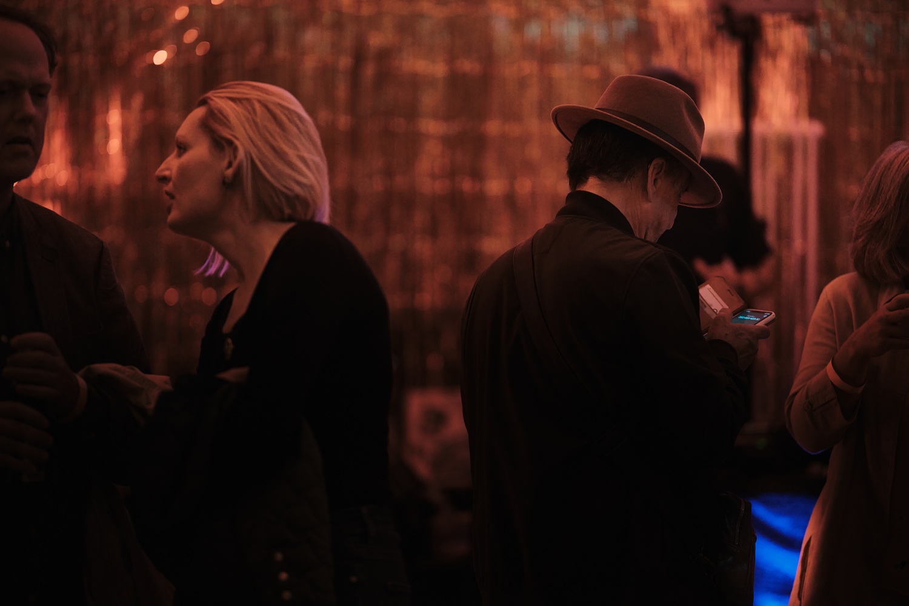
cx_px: 454
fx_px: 2853
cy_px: 303
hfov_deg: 18.1
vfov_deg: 12.1
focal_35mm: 113
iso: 3200
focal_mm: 75
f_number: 1.2
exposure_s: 1/180
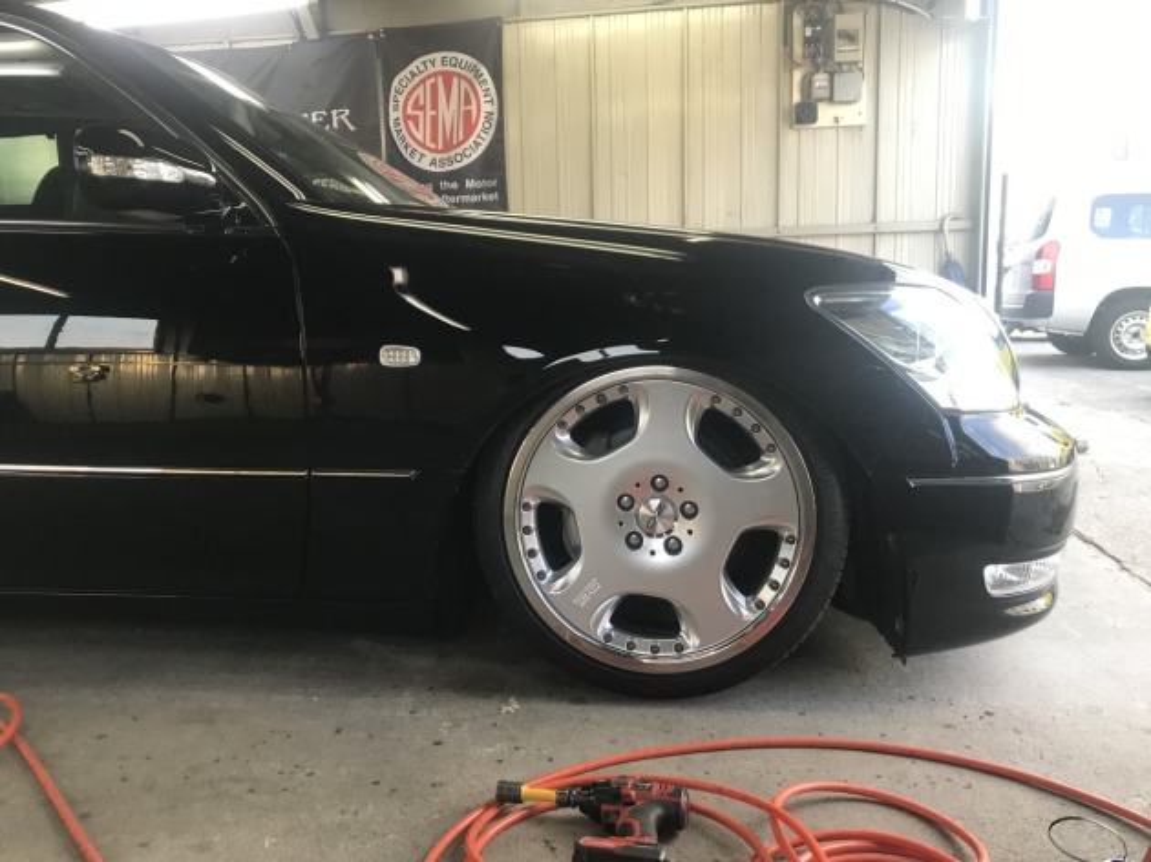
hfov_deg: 63.5
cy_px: 431
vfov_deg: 49.7
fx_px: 931
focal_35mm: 28
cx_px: 576
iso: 20
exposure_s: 1/33
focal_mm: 3.99
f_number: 1.8
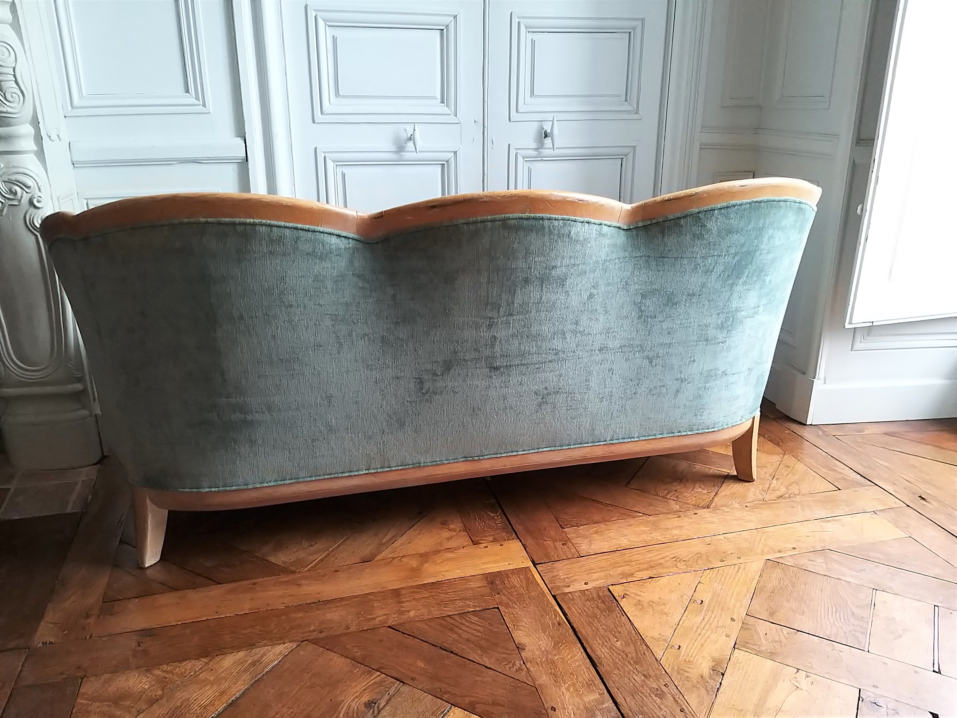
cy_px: 359
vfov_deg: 53.1
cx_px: 478
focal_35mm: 26
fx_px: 719
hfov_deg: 67.3
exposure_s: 1/146
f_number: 1.7
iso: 400
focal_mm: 3.93
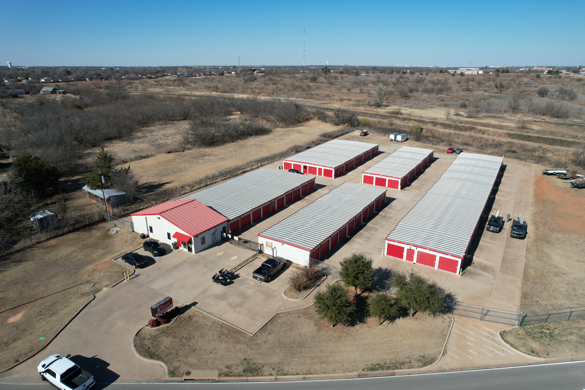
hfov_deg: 78.6
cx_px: 292
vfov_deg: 57.2
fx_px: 357
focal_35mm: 22
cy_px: 195
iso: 110
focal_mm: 8.38
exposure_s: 1/2500
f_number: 2.8
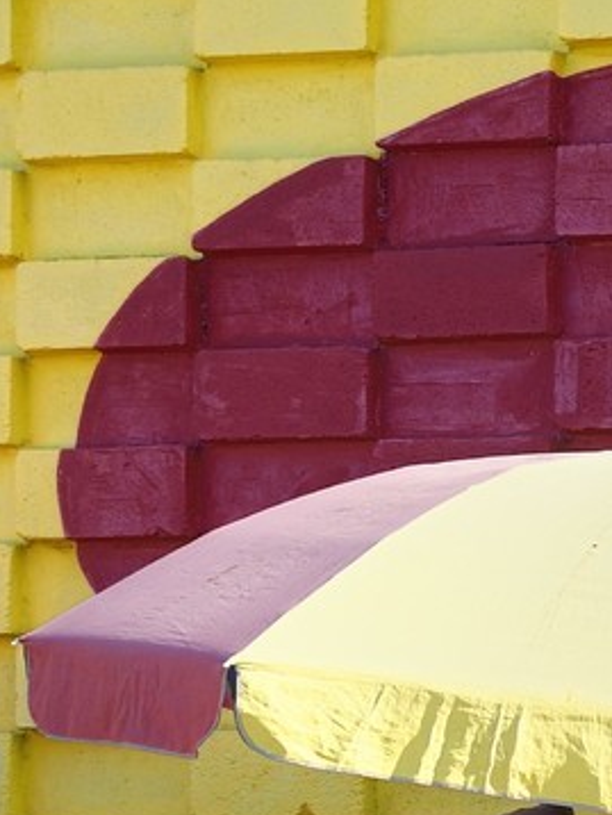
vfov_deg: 12.0
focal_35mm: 163
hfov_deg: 8.1
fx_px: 3838
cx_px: 1709
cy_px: 801
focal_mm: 38
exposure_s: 1/250
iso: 200
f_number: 10
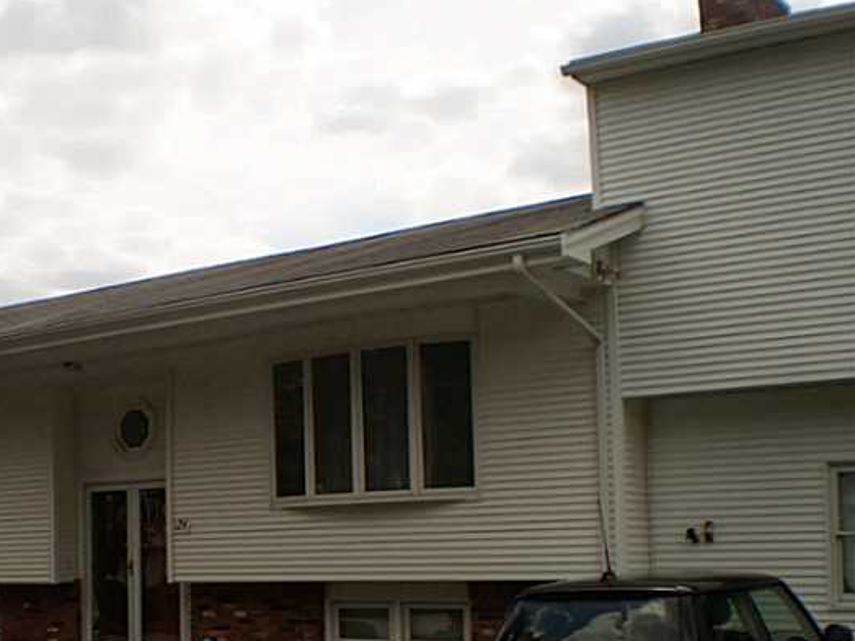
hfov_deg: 34.1
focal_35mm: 55
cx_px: 204
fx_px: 1358
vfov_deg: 26.2
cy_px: 484
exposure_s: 1/800
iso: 64
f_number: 4.6
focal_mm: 6.3
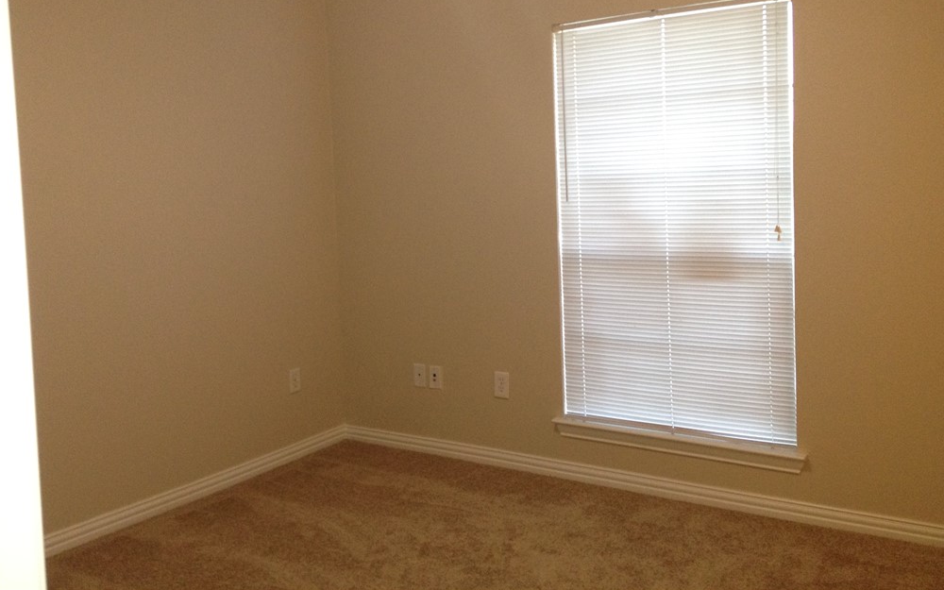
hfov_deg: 51.5
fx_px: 978
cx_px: 476
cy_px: 230
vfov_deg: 33.5
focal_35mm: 38
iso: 200
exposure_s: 1/20
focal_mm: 4.28
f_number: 2.4
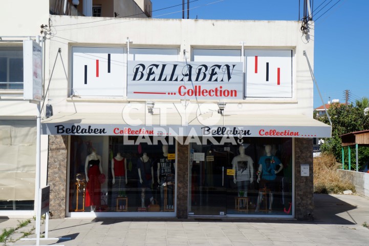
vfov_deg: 23.2
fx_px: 599
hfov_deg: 34.2
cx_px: 184
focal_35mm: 58
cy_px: 123
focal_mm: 39
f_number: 16
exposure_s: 1/160
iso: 100
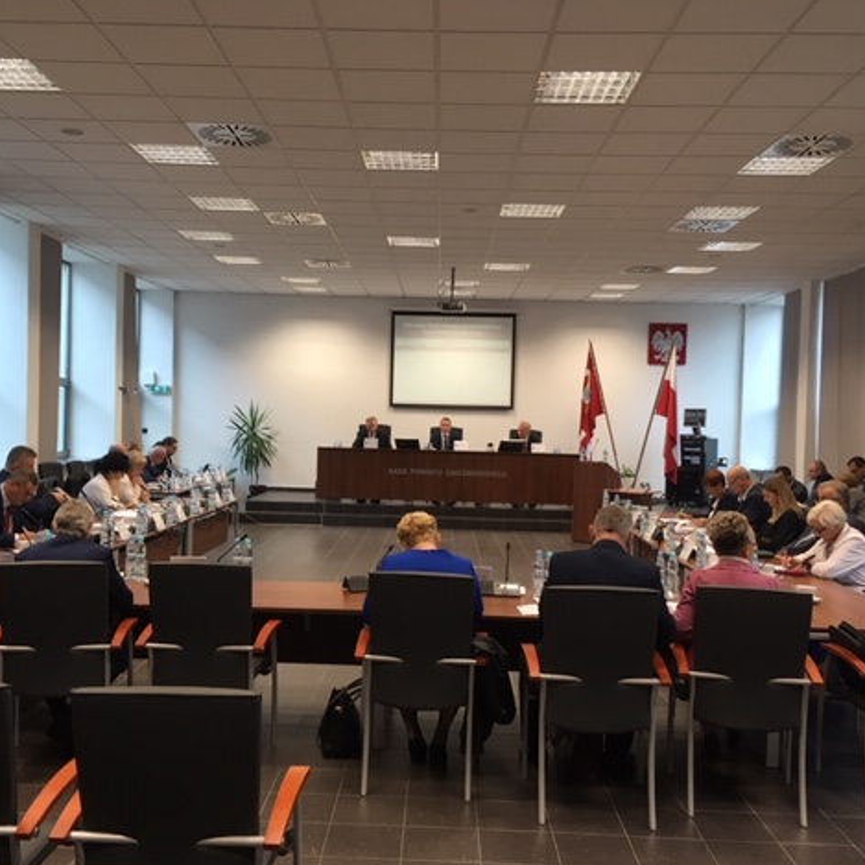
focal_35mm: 35
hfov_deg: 47.2
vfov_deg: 47.2
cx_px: 411
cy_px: 439
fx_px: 989
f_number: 2.2
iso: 64
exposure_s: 1/33
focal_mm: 4.15
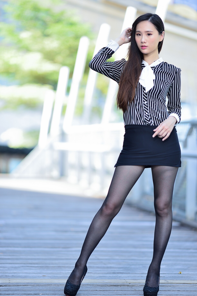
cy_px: 154
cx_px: 105
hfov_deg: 12.0
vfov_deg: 17.9
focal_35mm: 114
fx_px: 935
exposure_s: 1/800
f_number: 1.4
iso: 100
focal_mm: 105
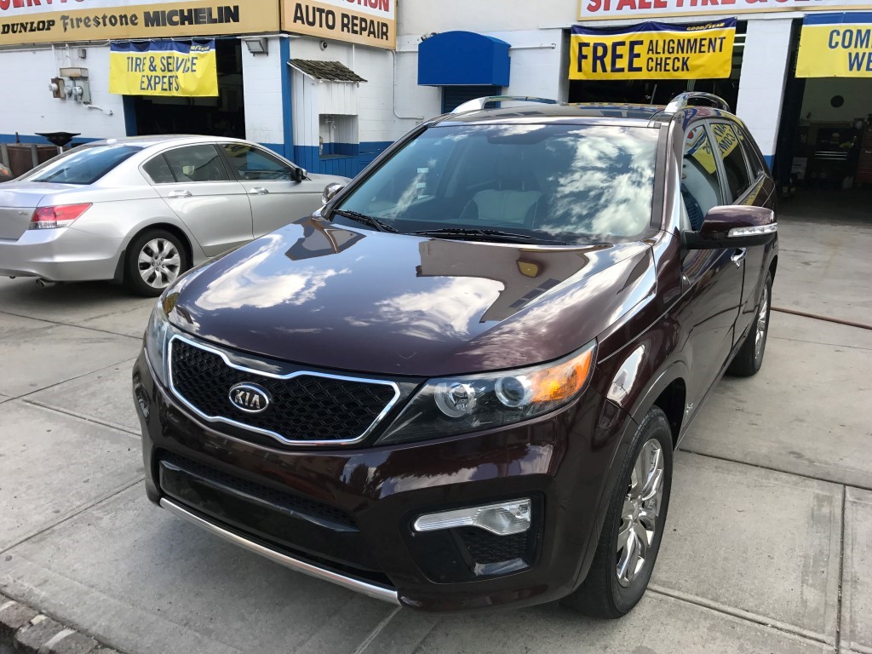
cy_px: 327
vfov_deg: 49.7
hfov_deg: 63.4
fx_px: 705
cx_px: 436
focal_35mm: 28
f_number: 1.8
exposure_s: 1/460
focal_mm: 3.99
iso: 20
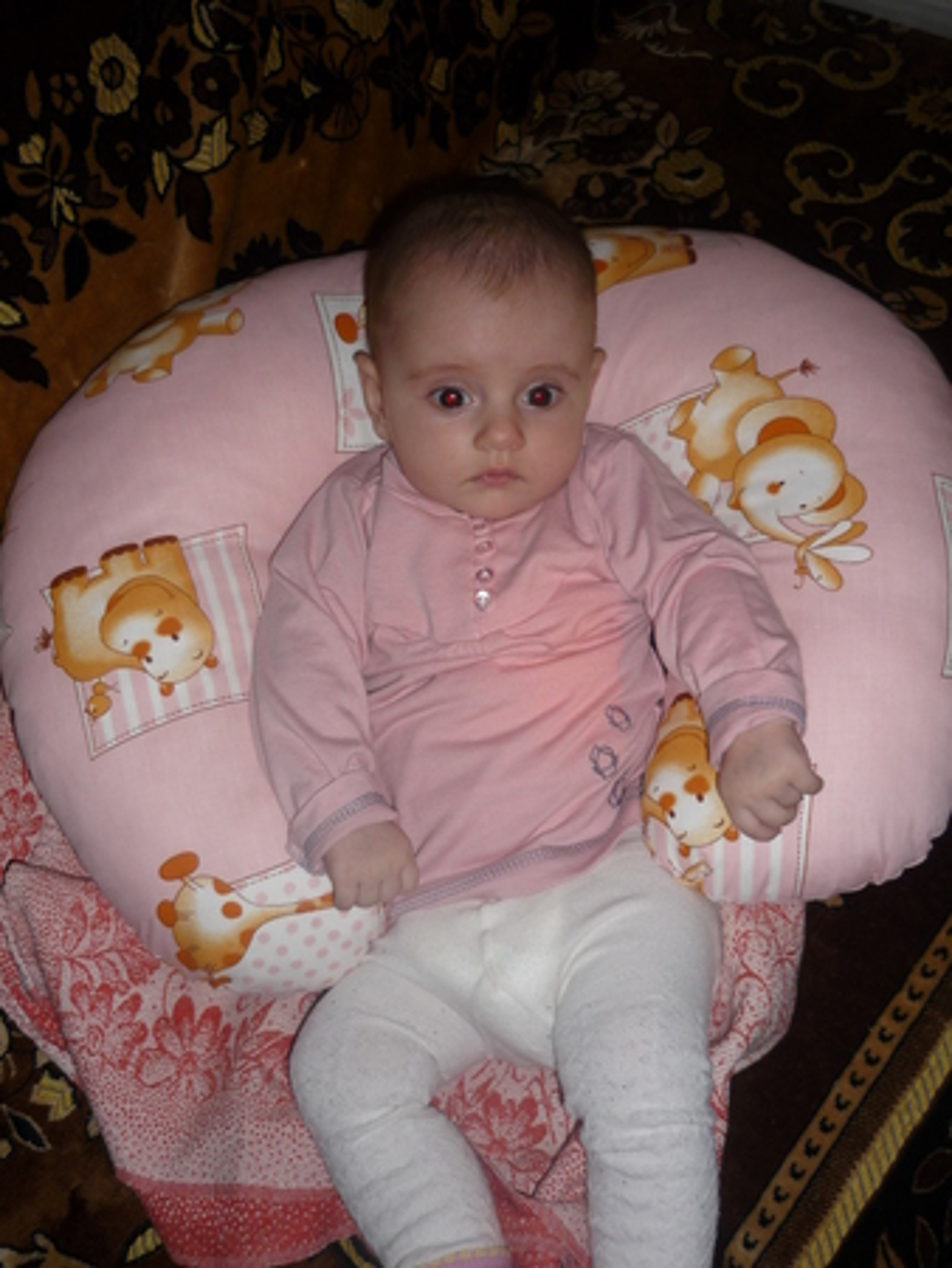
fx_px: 1209
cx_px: 476
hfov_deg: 43.0
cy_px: 634
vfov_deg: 55.3
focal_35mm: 33
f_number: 2.8
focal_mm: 5.5
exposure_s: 1/30
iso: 100
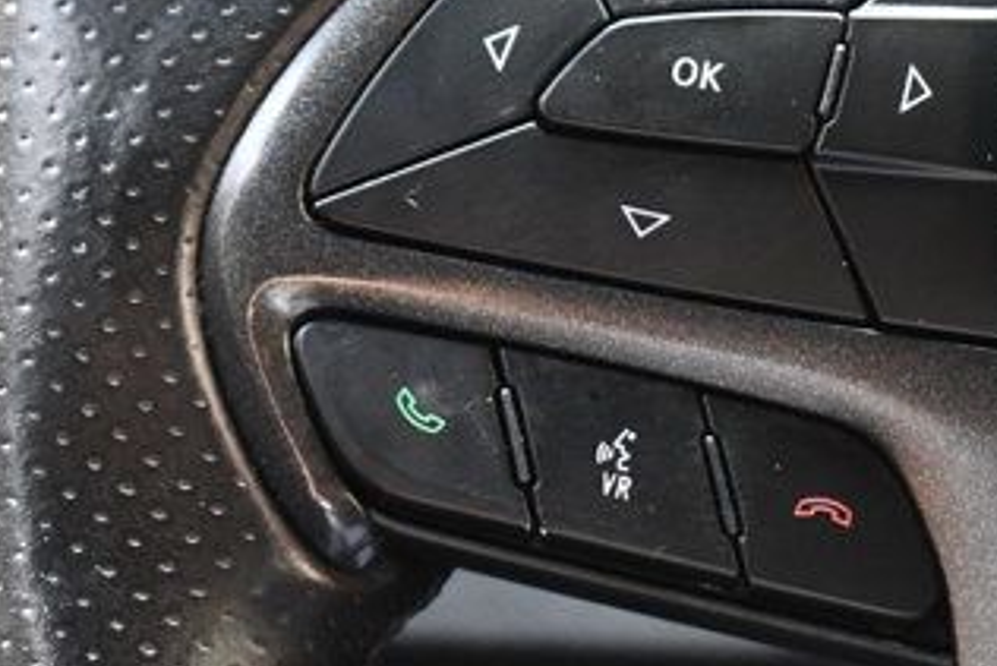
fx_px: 4378
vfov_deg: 8.7
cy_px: 181
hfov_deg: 12.9
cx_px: 817
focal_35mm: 158
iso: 3200
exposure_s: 1/80
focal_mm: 52
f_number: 5.6
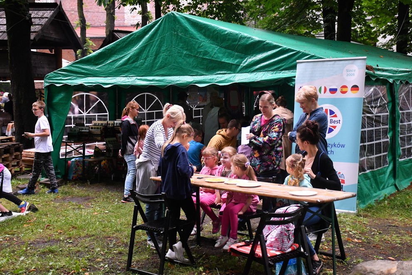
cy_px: 138
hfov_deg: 38.2
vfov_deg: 26.0
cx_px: 206
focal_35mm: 52
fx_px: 595
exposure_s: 1/640
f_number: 4.2
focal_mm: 35
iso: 2500
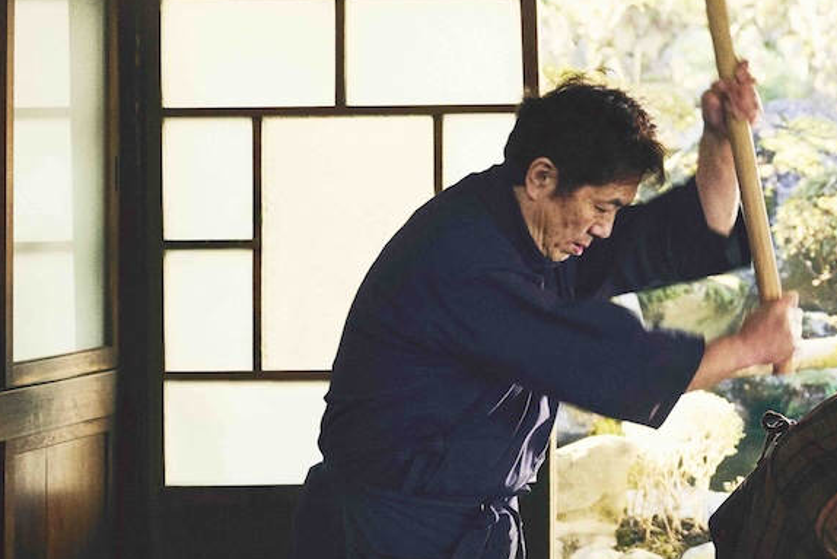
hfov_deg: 20.6
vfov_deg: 14.5
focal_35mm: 94
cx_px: 926
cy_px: 384
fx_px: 2186
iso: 640
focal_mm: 36
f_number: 2.8
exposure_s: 1/250
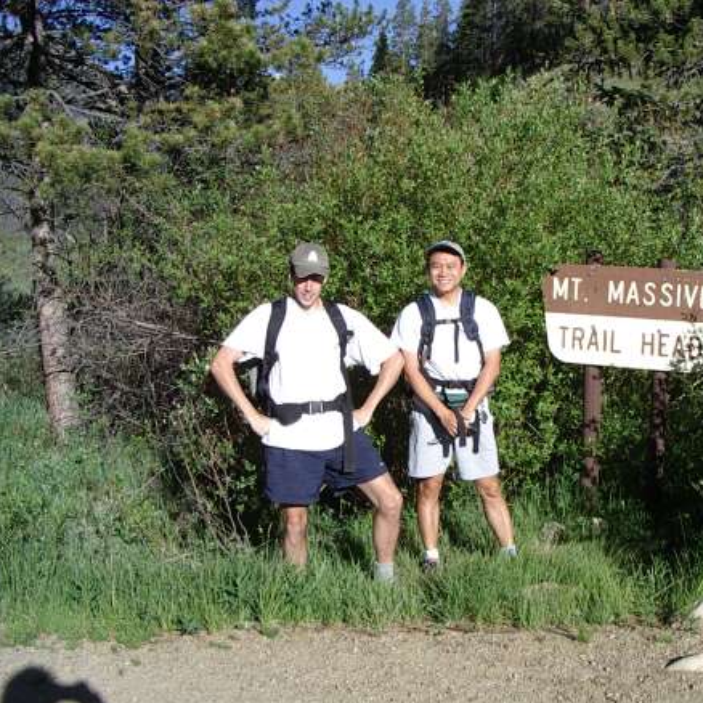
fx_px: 1057
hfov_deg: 36.4
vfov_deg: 36.8
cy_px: 360
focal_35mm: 46
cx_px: 469
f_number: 4.8
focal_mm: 5.8
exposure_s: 1/400
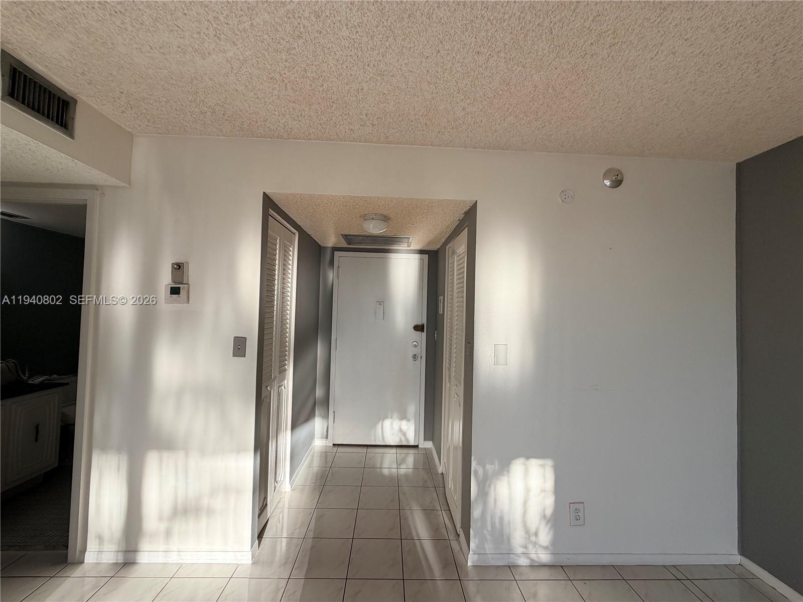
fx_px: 325
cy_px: 301
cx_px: 402
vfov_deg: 85.7
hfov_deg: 102.1
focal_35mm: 14
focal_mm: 2.22
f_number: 2.2
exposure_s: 1/190
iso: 50
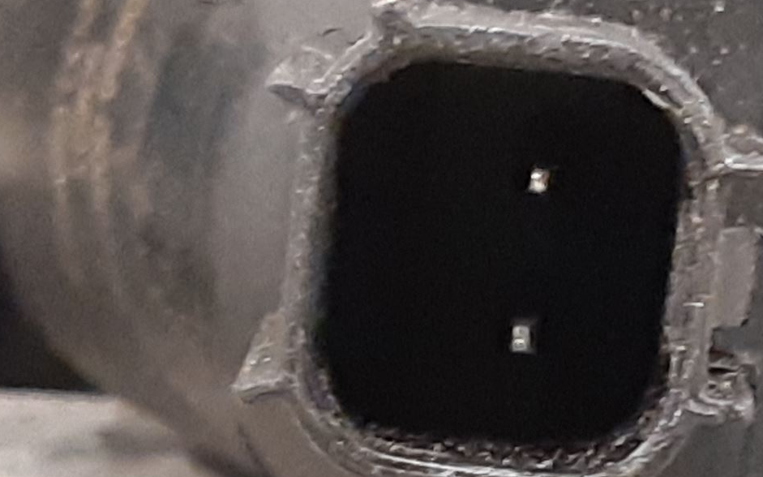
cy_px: 410
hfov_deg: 34.0
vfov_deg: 21.3
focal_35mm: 60
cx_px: 380
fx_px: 1248
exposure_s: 1/25
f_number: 1.7
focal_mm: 3.93
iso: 320
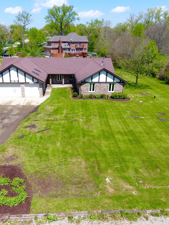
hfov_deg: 51.0
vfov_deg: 65.3
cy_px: 112
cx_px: 67
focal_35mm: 27
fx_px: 176
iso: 100
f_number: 2.8
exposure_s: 1/574
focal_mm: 3.61
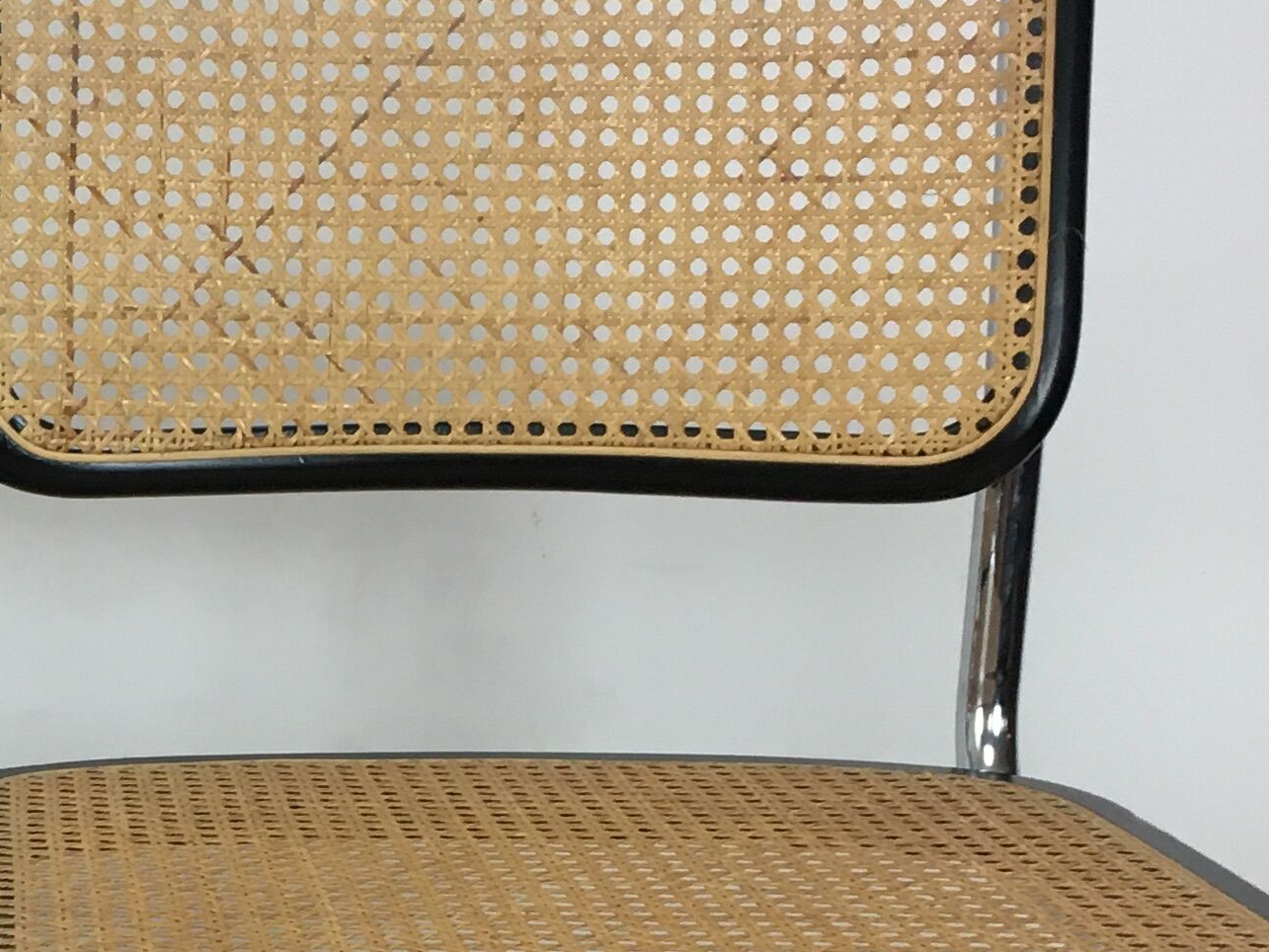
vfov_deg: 15.8
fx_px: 3336
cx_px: -128
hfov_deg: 20.5
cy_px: 1012
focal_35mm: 91
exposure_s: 1/33
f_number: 2.2
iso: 40
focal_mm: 4.15
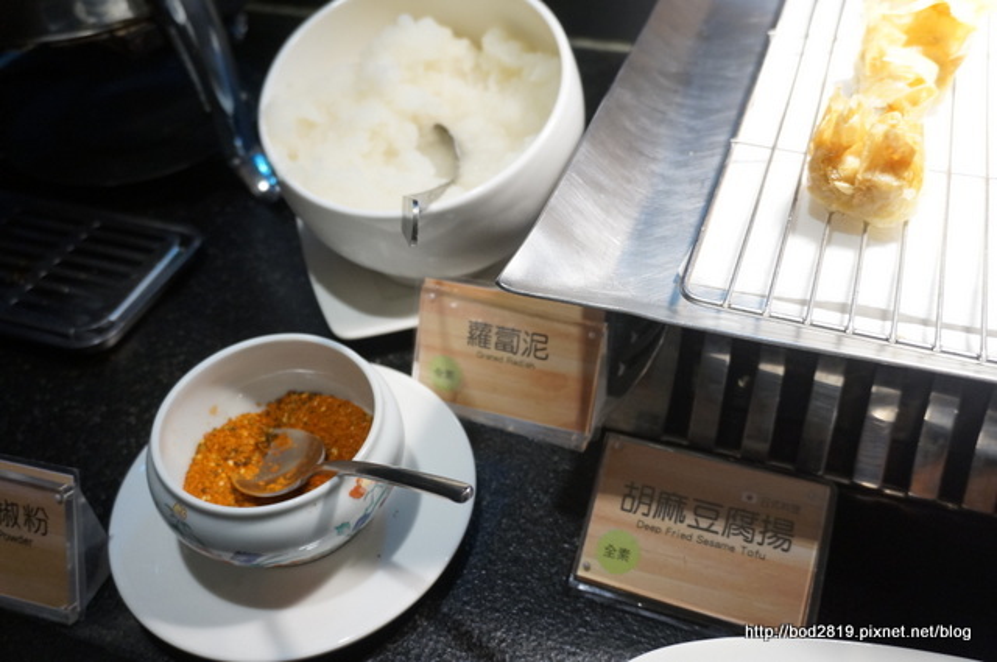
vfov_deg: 41.6
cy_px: 331
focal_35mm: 32
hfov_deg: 59.6
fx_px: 871
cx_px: 498
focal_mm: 21
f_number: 4
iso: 800
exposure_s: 1/125
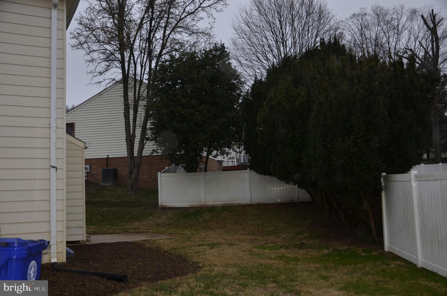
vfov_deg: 36.7
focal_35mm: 36
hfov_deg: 53.2
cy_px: 148
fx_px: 446
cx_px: 224
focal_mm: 24
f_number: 3.8
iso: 100
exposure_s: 1/60
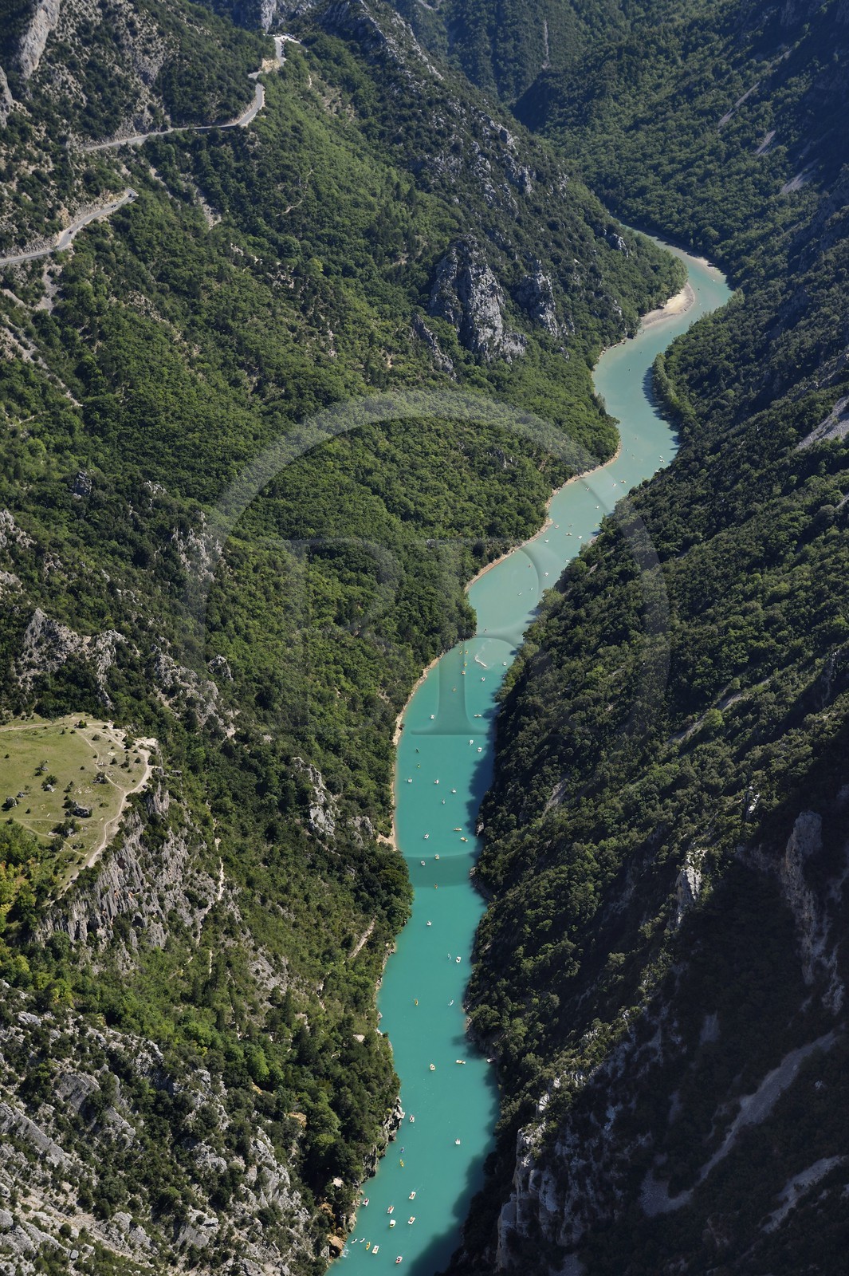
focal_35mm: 56
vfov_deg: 35.7
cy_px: 638
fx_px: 1983
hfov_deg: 24.2
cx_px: 424
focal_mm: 56
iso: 200
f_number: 4.5
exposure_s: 1/800
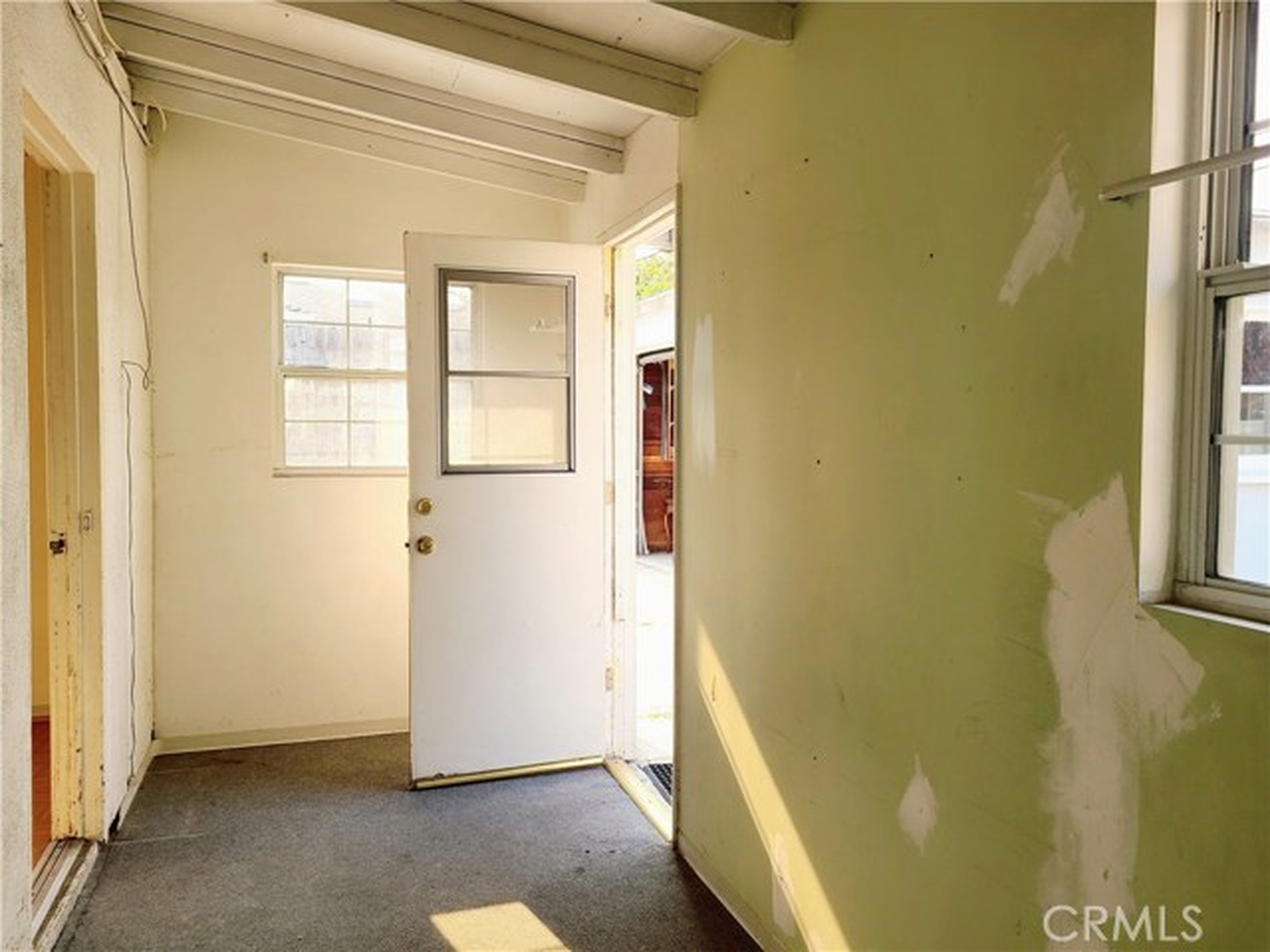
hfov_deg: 67.3
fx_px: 954
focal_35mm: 26
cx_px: 635
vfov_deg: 53.1
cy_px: 476
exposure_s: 1/214
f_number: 1.8
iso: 40
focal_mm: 5.4
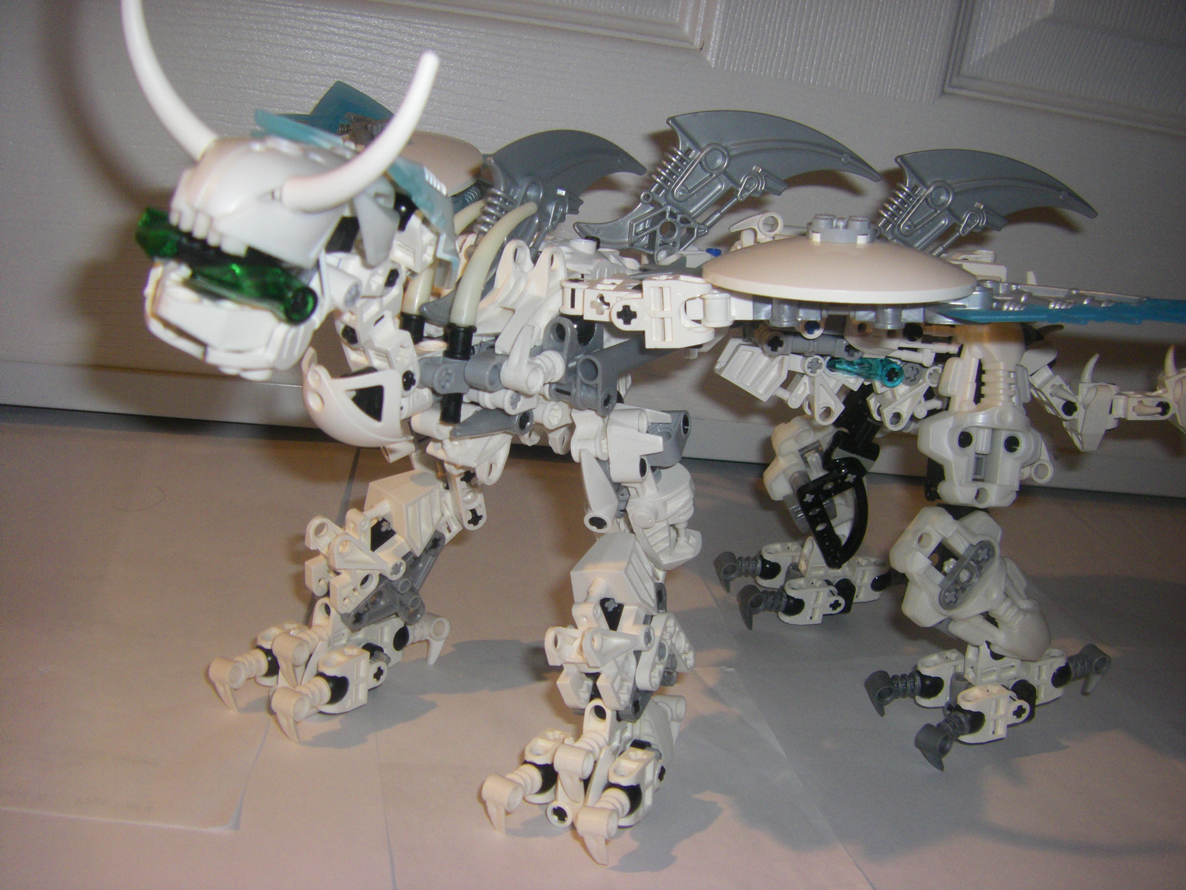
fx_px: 1302
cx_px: 593
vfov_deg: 37.7
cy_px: 445
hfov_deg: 49.0
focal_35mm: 38
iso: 200
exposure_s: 1/50
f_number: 3.5
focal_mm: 6.3
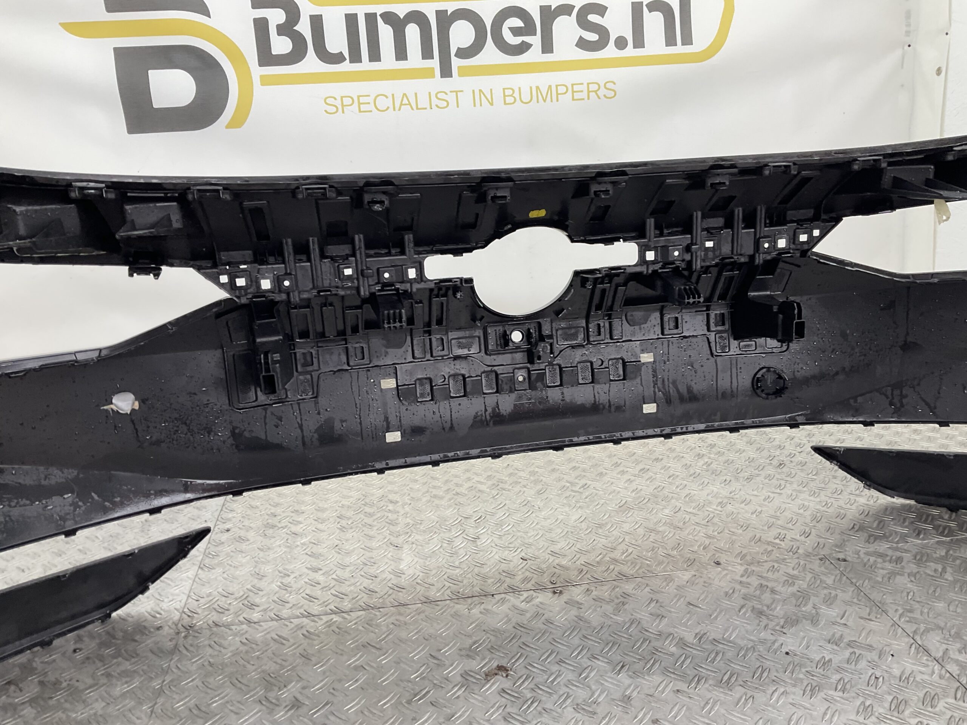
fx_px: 810
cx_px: 484
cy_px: 362
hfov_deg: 61.7
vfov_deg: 48.2
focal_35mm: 29
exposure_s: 1/120
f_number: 1.8
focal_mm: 3
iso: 32
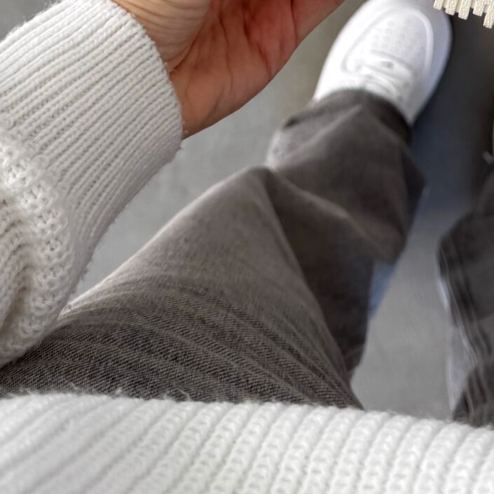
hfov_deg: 22.1
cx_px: 409
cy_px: -209
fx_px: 1243
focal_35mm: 77
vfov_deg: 19.9
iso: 80
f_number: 1.78
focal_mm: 6.76
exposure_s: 1/410
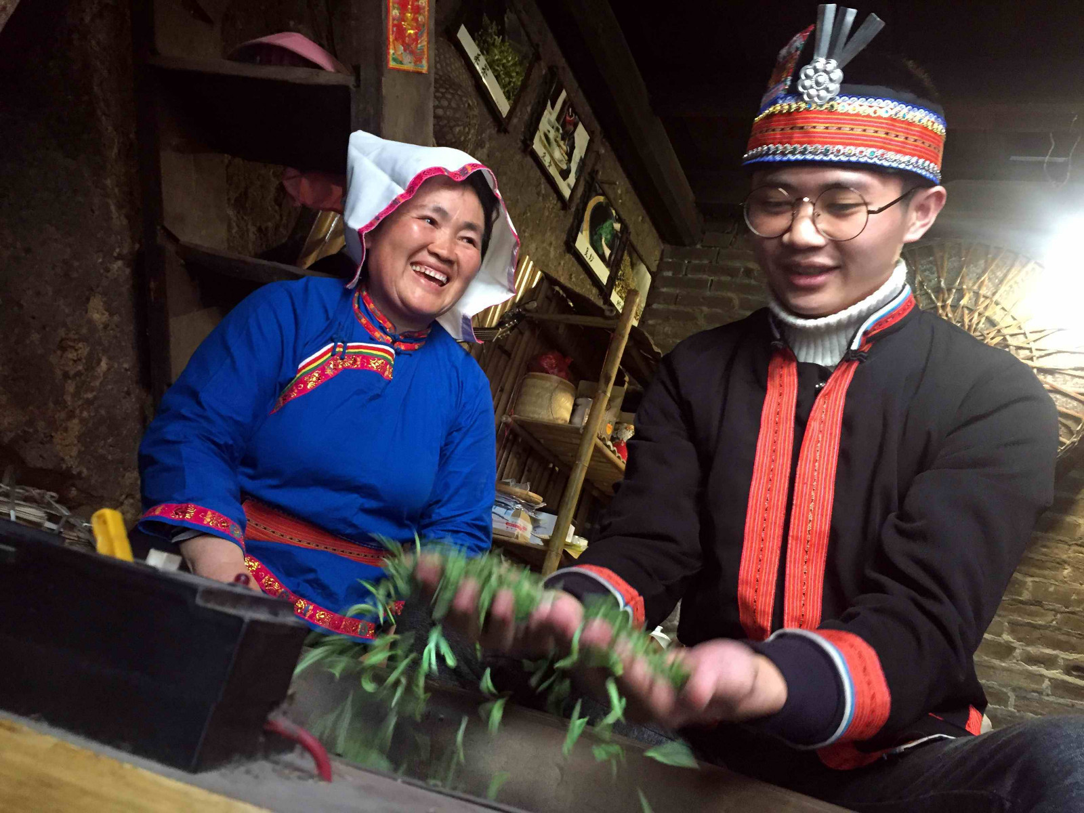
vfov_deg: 48.2
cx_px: 542
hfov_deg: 61.7
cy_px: 406
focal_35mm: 29
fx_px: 908
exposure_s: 1/25
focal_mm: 4.15
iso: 250
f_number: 2.2
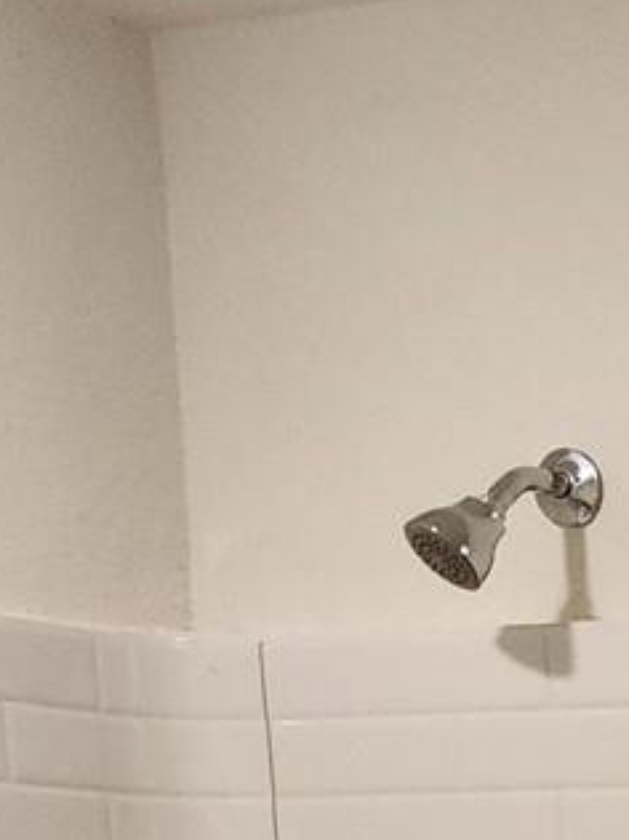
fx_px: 2837
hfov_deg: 9.6
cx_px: 1924
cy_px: 1381
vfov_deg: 15.2
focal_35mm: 117
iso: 200
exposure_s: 1/120
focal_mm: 6.4
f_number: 1.8
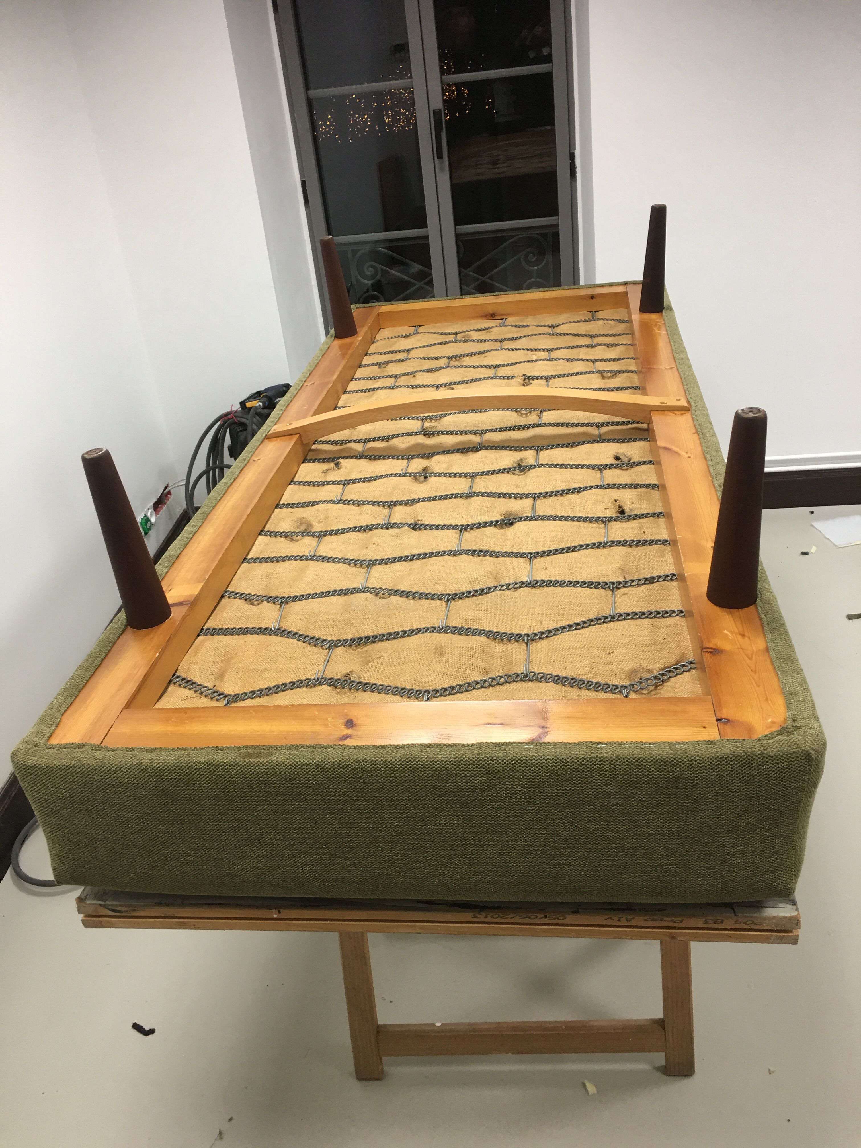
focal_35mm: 29
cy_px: 574
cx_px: 430
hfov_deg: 48.2
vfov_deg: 61.7
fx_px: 962
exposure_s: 1/17
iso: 40
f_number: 2.2
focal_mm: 4.15
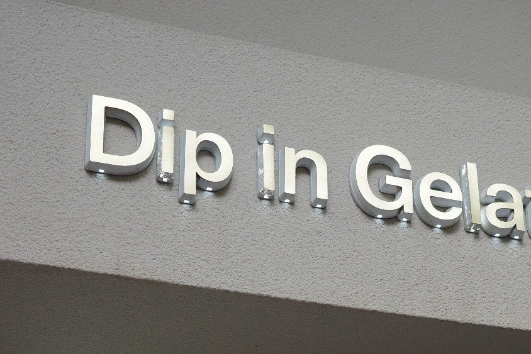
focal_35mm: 91
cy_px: 378
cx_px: 412
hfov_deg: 22.1
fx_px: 1342
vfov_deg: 14.7
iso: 200
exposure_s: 1/100
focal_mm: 26
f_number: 2.8
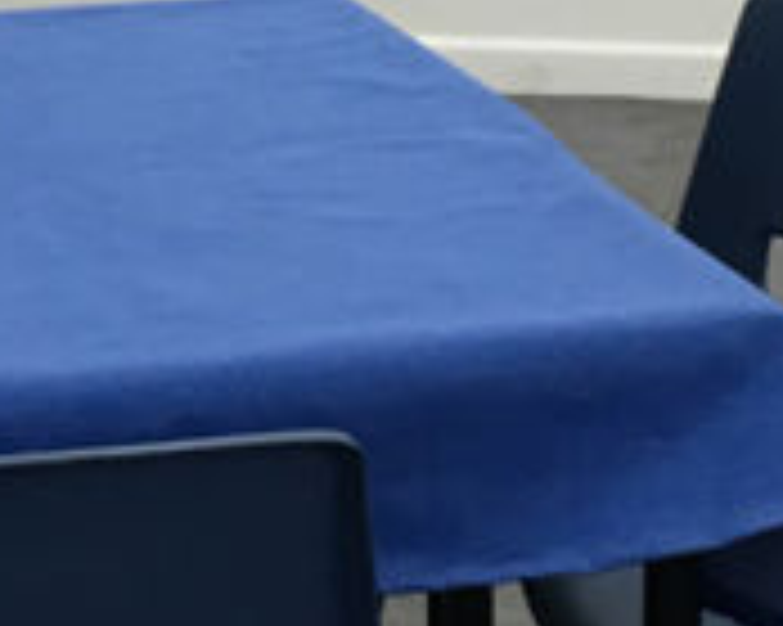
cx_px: 158
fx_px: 2710
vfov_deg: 13.1
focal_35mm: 117
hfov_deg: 16.3
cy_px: 95
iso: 64
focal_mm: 4.15
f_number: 2.2
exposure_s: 1/33
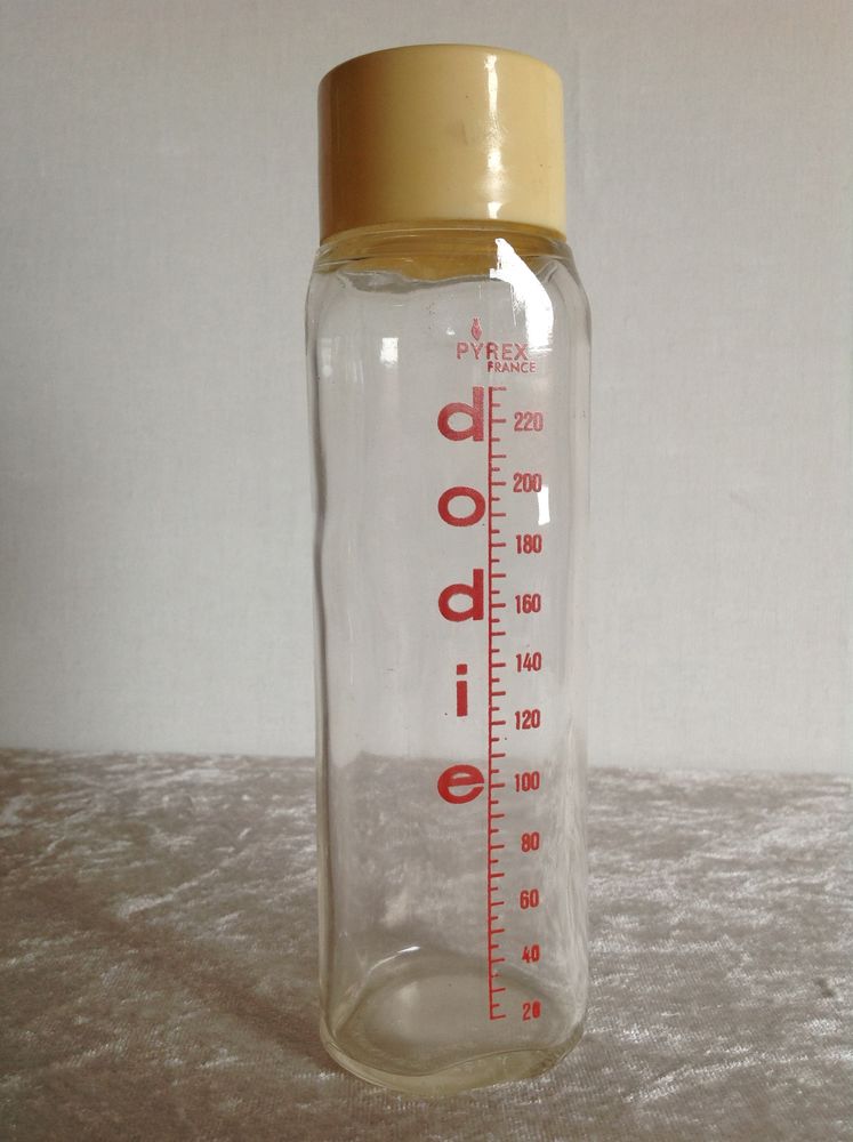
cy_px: 571
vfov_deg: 52.7
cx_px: 426
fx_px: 1153
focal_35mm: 35
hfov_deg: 40.6
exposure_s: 1/40
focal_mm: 4.28
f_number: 2.4
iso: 50
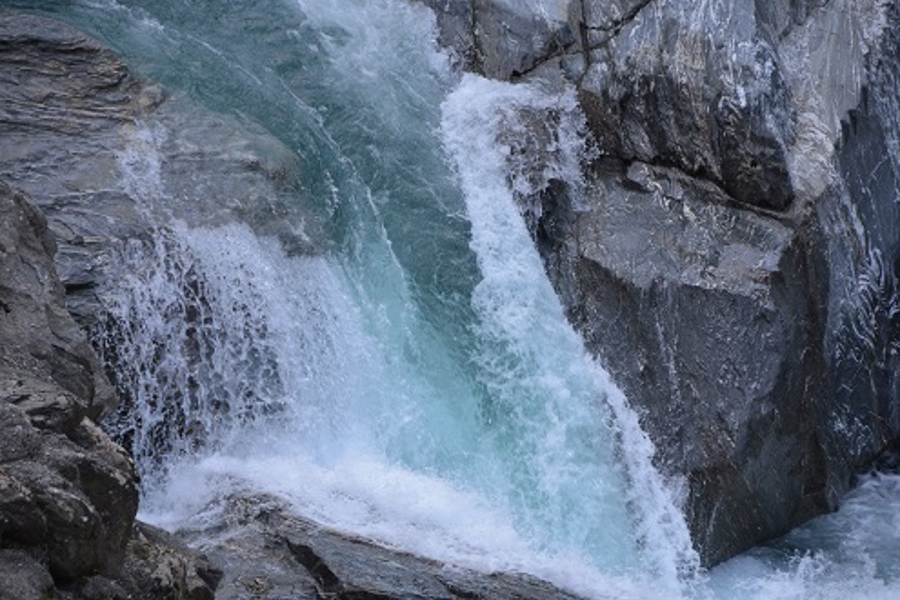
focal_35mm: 227
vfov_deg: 6.1
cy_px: 299
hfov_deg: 9.1
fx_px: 5675
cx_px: 451
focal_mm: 150
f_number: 5.6
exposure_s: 1/250
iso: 400
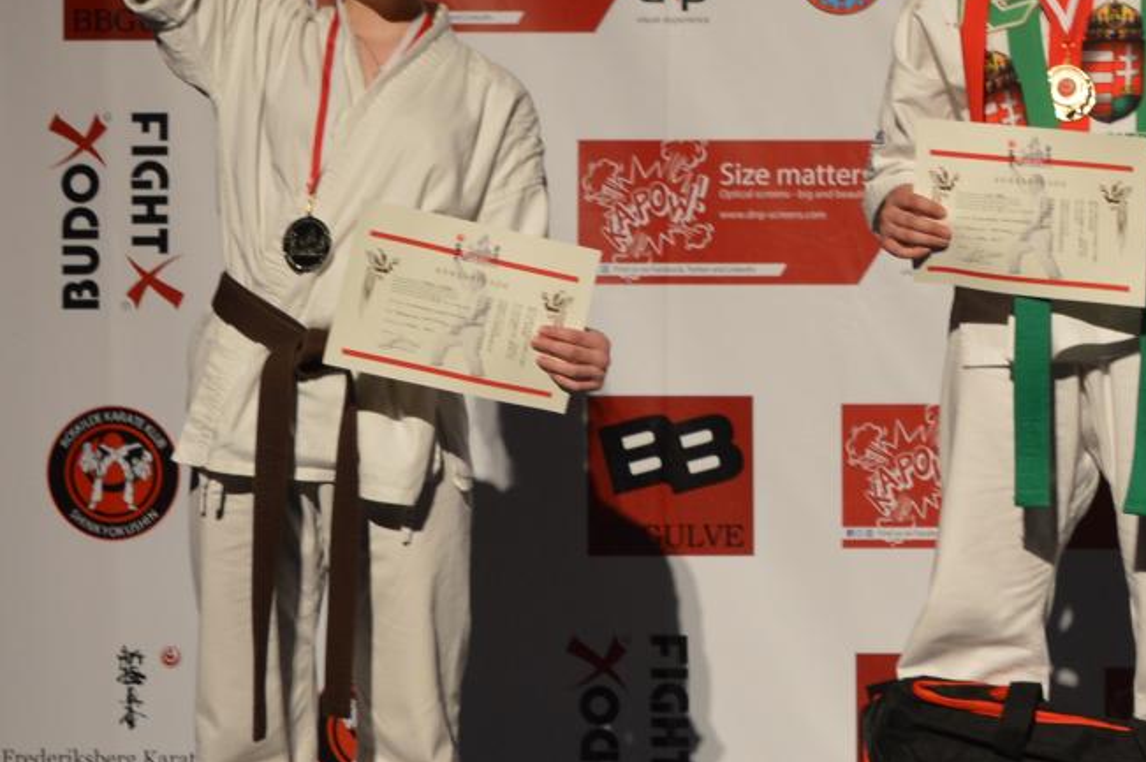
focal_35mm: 129
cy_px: 250
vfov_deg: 10.6
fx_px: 4103
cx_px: 1463
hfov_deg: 15.2
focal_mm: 28
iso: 400
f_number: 4
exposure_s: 1/60
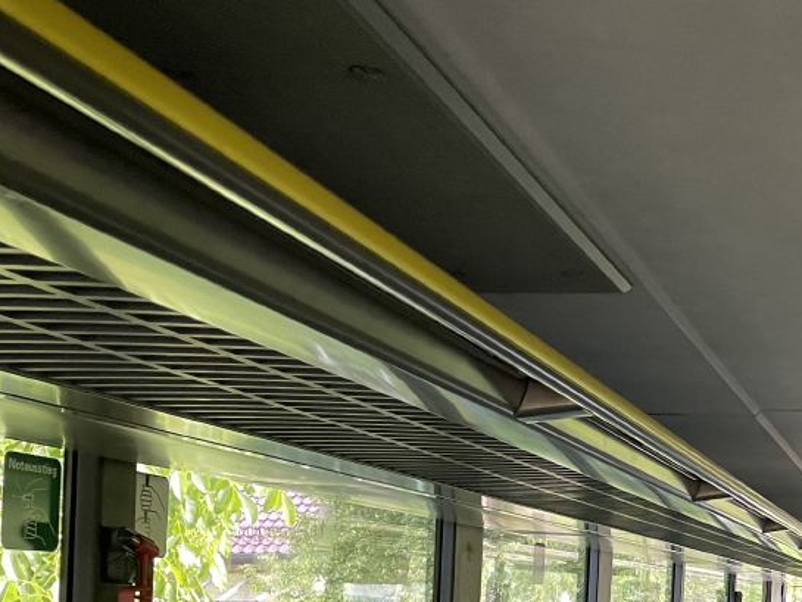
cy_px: 682
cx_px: 896
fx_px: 1437
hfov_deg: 28.2
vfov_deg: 22.2
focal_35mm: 62
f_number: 1.6
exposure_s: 1/99
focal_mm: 4.2
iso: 125
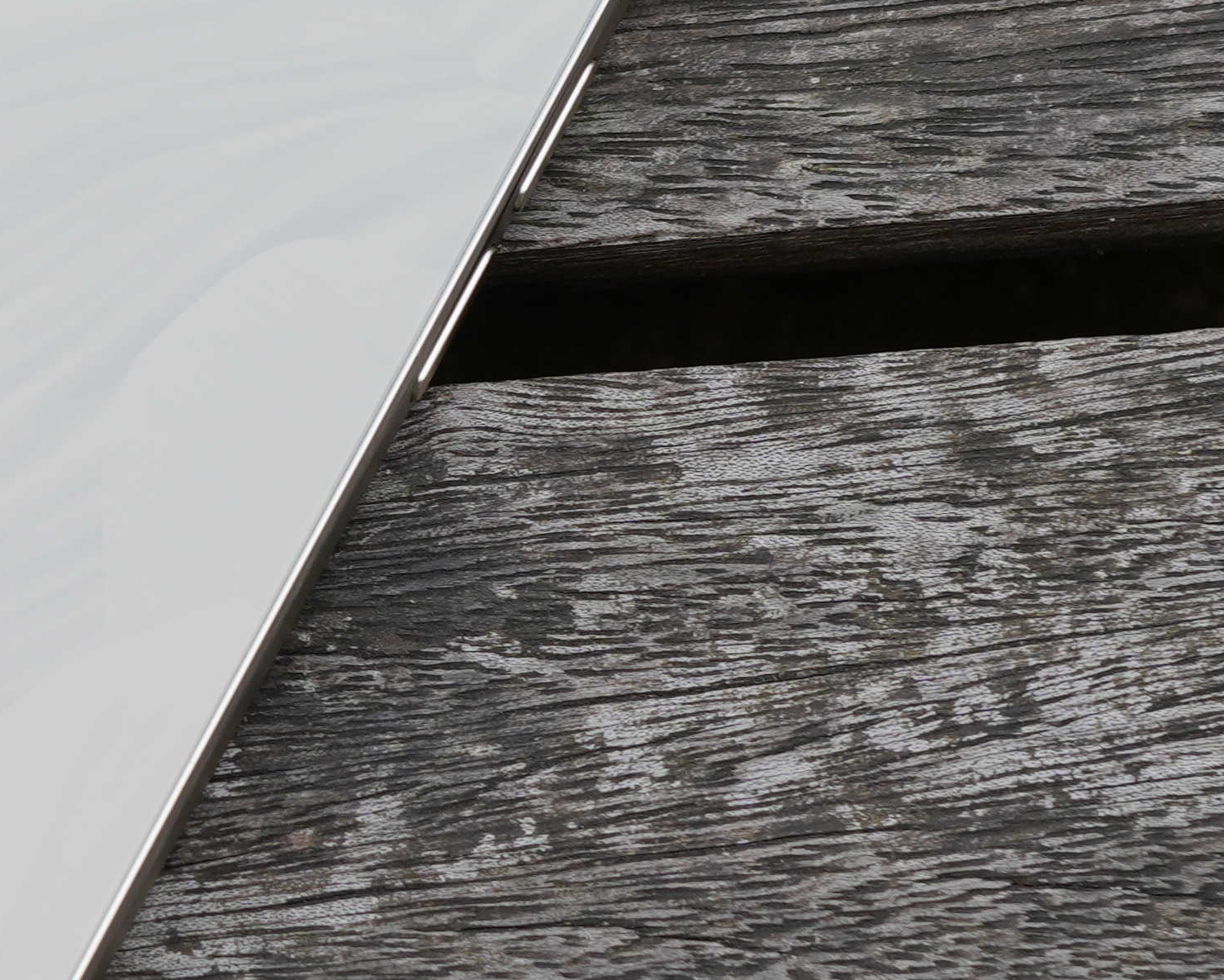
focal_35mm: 294
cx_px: -17
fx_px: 10652
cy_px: 55
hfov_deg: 6.6
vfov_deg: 5.3
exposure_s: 1/80
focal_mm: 50
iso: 125
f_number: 5.6
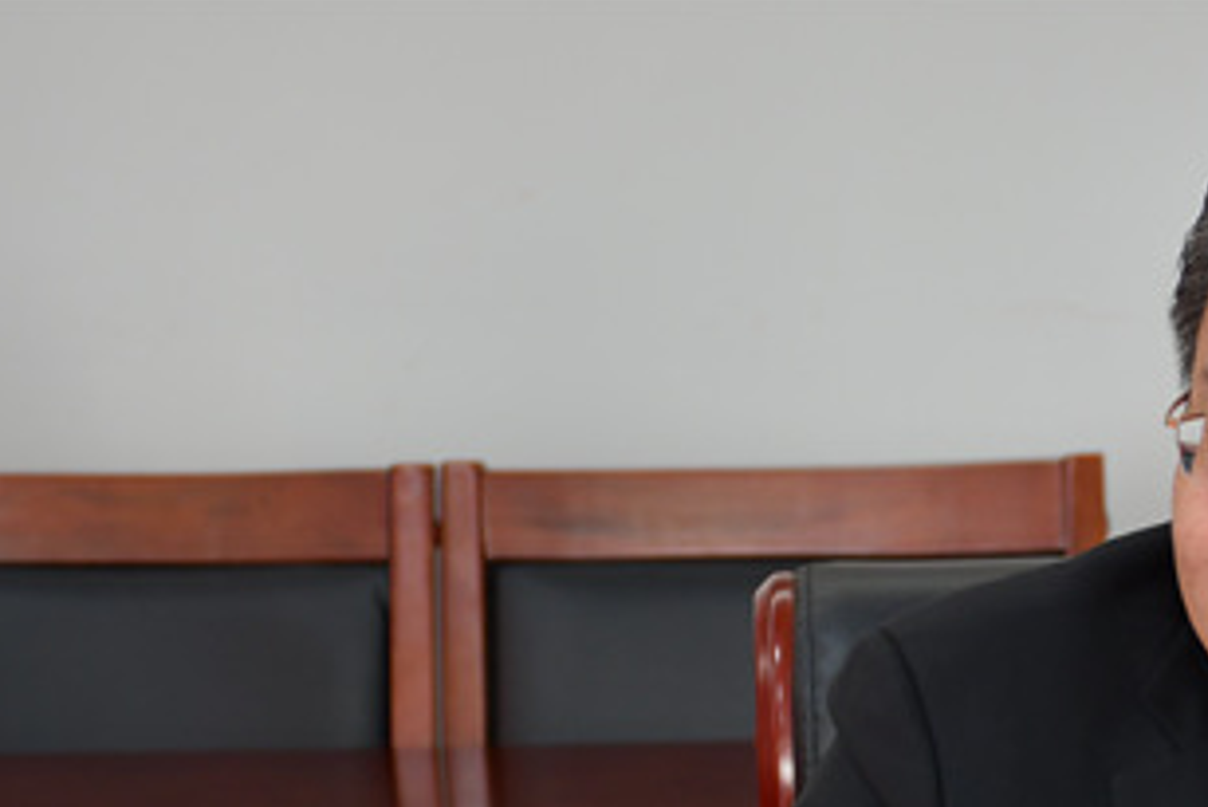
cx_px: 1275
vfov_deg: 6.2
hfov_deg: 9.3
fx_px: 7385
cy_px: 976
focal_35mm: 220
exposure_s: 1/20
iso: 400
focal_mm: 60
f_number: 5
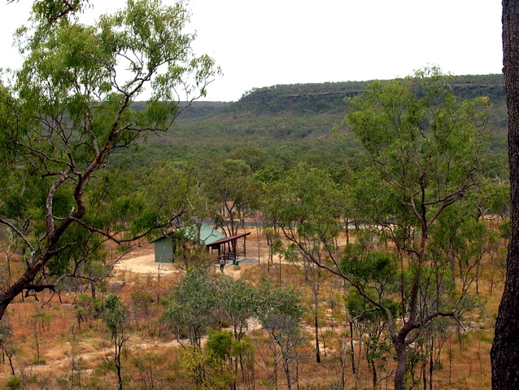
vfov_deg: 39.7
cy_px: 195
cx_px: 260
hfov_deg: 51.3
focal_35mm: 36
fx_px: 540
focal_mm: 6
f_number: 3.7
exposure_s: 1/369
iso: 50
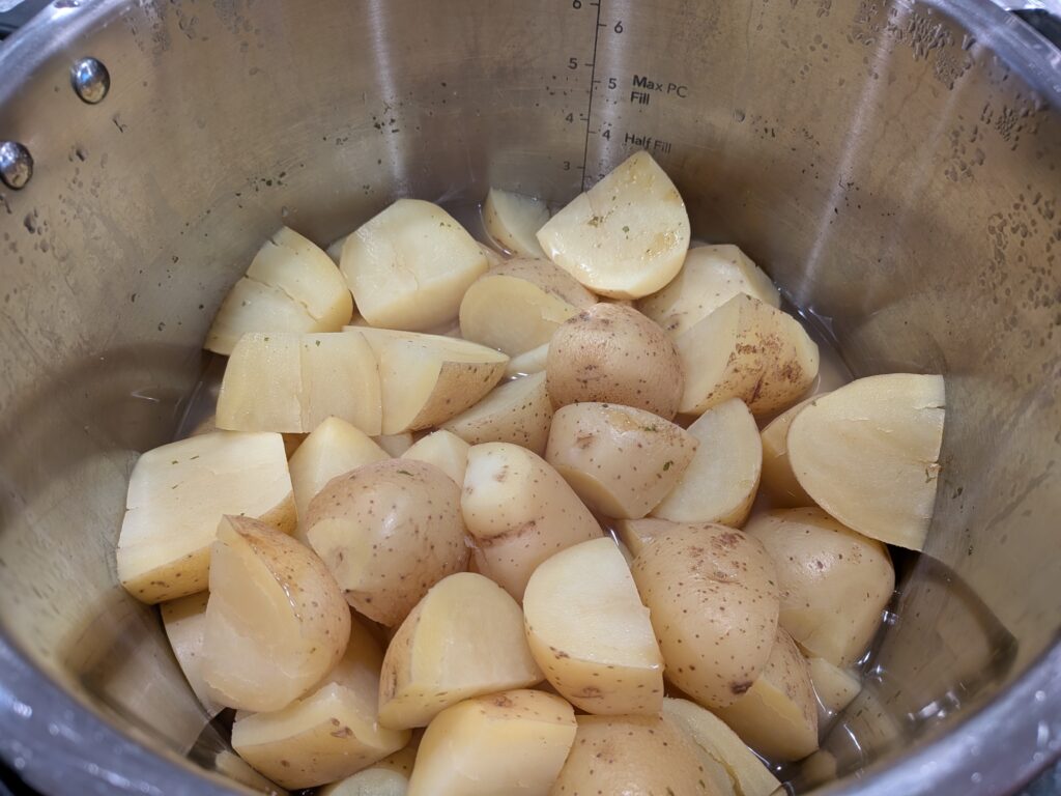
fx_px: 736
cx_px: 530
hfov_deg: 71.6
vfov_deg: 56.8
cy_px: 398
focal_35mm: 24
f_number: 1.7
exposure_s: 1/24
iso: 67
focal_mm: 4.53
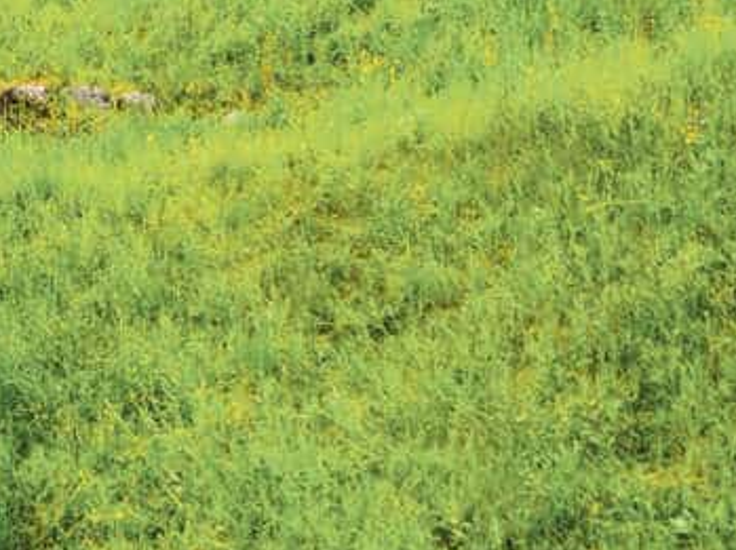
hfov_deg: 15.3
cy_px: 173
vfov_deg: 12.4
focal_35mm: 119
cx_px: -359
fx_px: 2528
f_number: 4.5
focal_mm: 18
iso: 200
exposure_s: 1/250
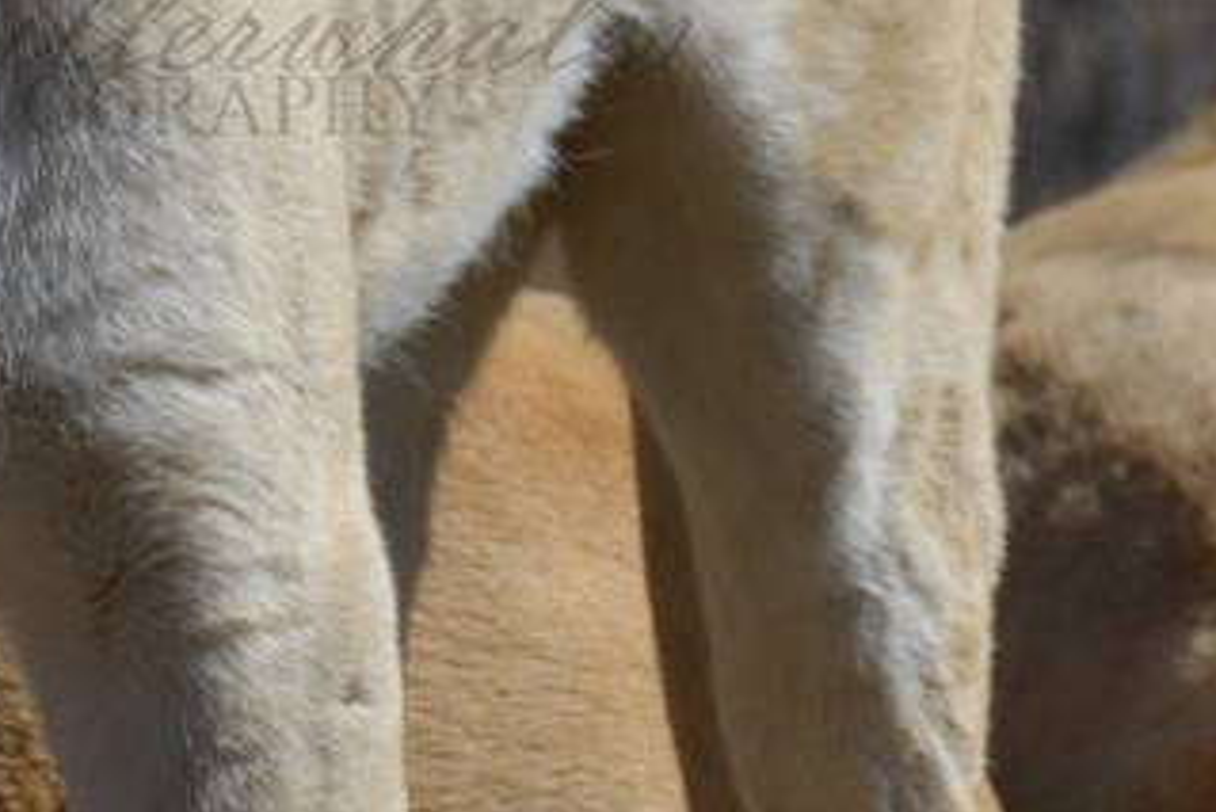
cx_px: -301
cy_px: -78
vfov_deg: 1.3
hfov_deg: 1.9
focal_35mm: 1090
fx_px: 36816
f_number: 7.1
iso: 360
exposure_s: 1/2000
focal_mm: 145
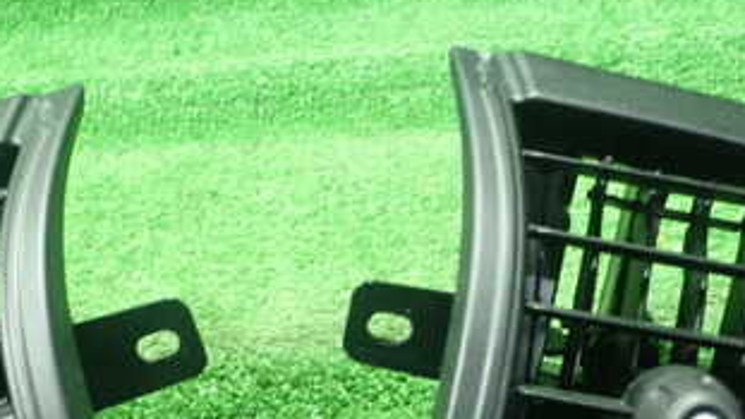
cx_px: 285
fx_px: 1245
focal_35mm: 63
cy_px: 407
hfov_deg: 33.2
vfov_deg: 18.7
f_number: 2.3
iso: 800
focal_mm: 5.5
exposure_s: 1/80
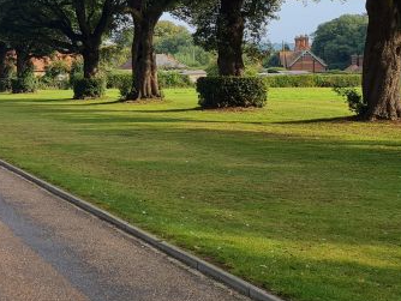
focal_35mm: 74
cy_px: 51
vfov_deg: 19.7
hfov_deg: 23.2
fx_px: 858
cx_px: -127
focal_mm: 5.4
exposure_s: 1/1120
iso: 50
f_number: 1.8
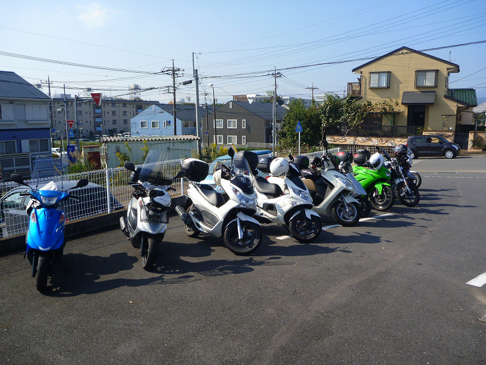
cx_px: 243
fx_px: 407
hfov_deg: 61.7
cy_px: 182
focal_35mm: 29
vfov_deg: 48.2
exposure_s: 1/500
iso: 80
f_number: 3.4
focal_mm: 5.2
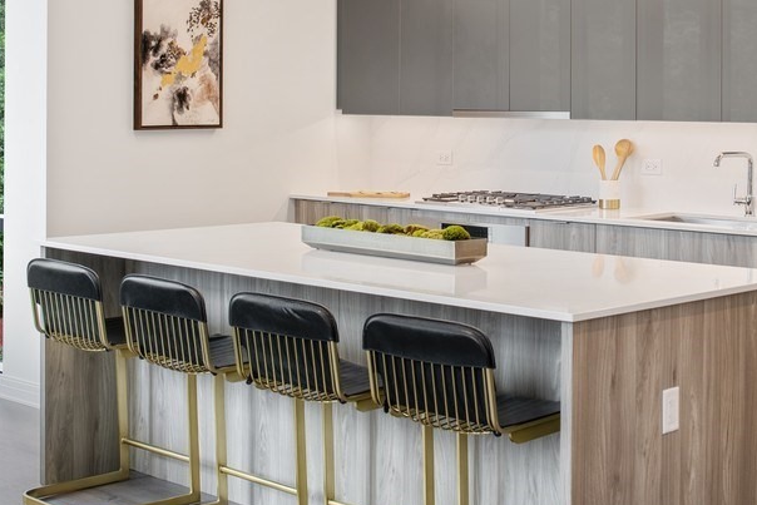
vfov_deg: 20.3
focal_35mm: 67
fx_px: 1409
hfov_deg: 30.0
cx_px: 452
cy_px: 194
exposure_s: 1/6
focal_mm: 45
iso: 200
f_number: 8
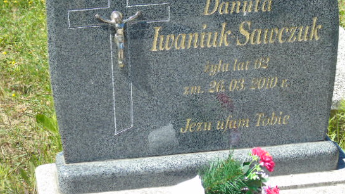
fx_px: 960
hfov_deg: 20.4
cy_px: 55
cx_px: 199
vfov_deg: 11.5
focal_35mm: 105
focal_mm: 15
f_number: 4.1
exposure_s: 1/250
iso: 80
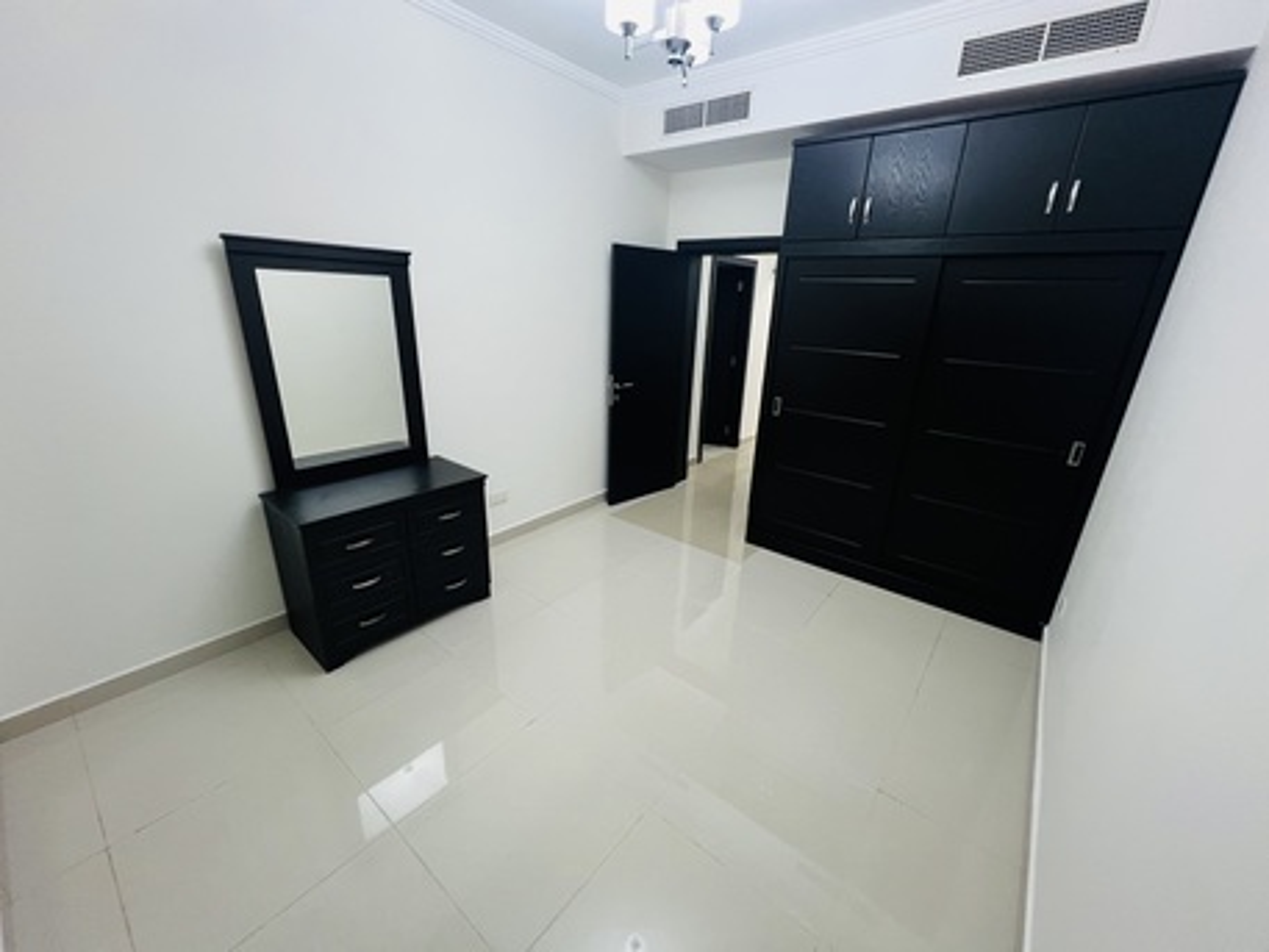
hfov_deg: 106.2
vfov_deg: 89.9
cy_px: 476
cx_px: 634
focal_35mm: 13
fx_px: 477
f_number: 1.8
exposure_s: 1/50
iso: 250
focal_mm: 1.57
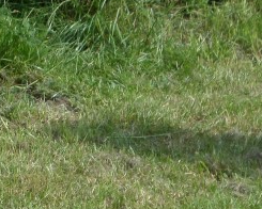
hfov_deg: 4.5
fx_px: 3296
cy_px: 358
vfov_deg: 3.6
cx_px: -191
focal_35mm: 425
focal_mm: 17
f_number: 4.4
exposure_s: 1/350
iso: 80
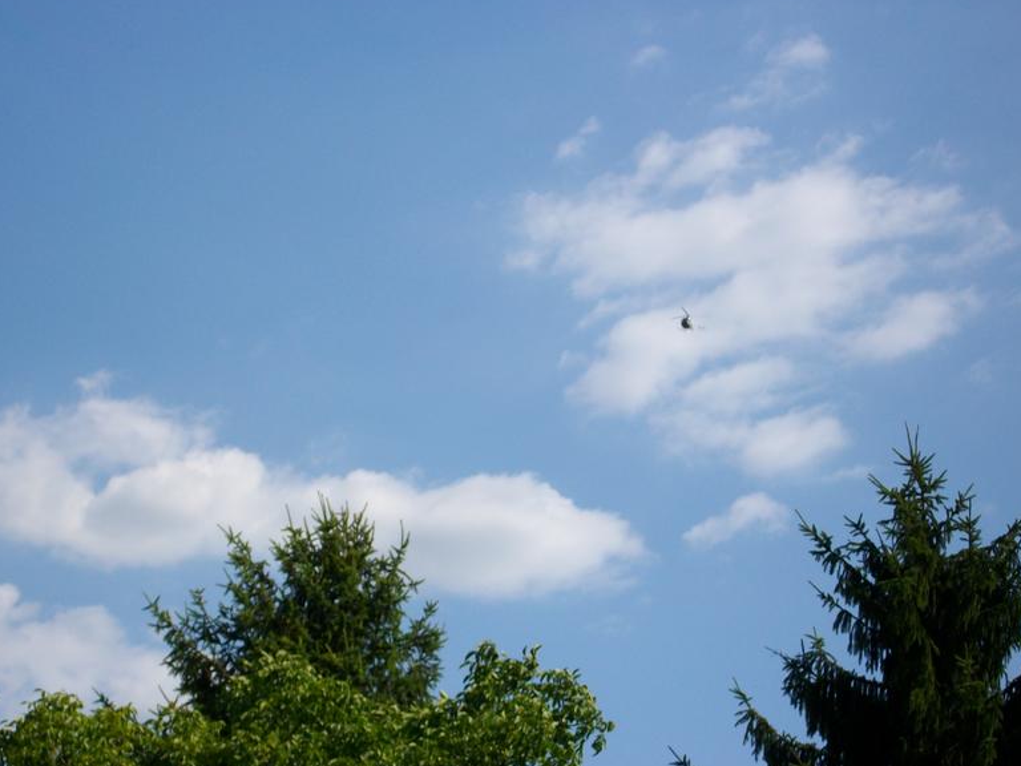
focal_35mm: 100
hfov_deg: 19.6
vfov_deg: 14.8
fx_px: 2950
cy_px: 387
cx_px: 524
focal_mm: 17.1
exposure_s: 1/660
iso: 80
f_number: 5.2
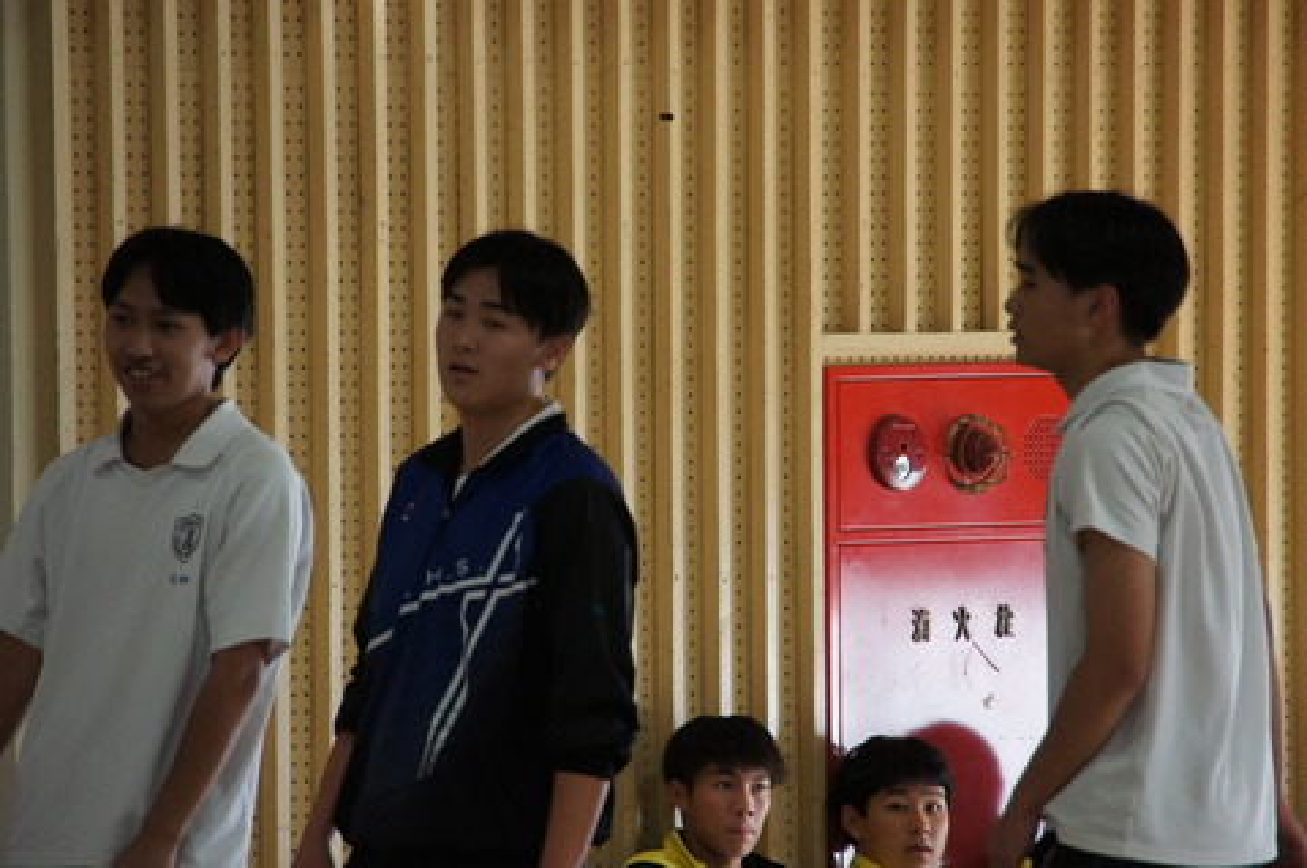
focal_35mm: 300
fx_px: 10880
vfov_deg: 4.6
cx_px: 654
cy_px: 434
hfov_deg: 6.9
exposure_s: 1/200
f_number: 6.3
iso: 1600
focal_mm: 200
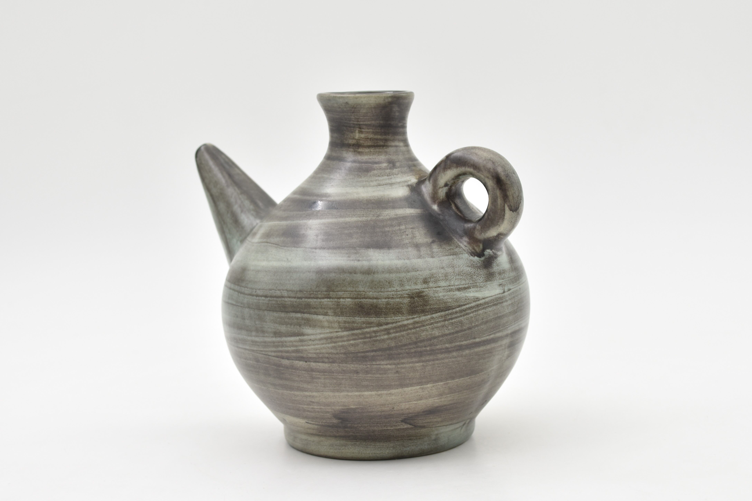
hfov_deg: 33.4
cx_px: 376
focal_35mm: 60
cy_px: 250
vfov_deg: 22.6
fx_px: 1253
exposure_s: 1/100
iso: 200
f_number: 5.6
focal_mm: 40
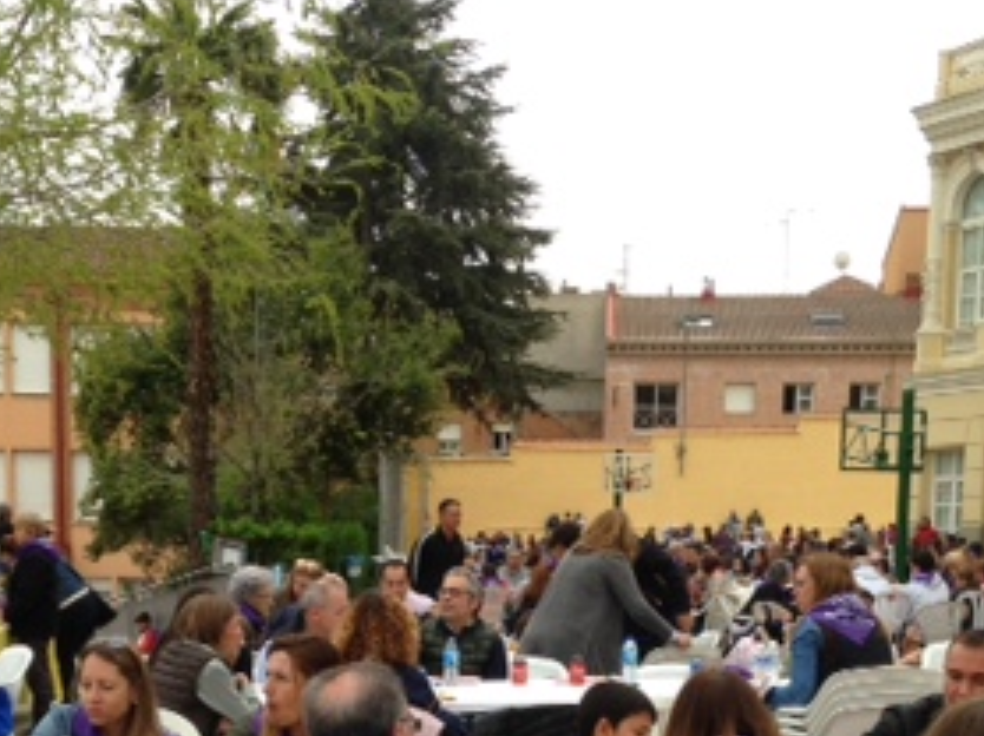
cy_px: 764
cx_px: 396
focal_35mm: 76
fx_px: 2159
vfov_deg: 18.8
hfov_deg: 25.6
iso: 50
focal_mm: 4.12
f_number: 2.4
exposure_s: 1/669
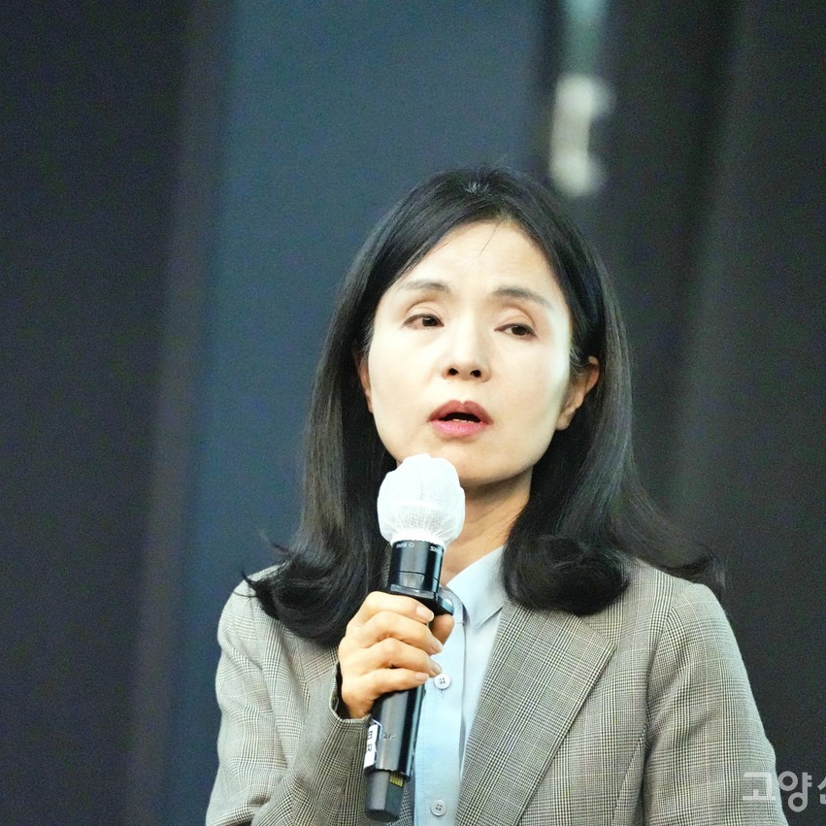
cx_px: 281
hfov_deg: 2.3
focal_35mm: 767
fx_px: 20706
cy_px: 413
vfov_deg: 2.3
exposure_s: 1/200
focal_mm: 600
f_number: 6.3
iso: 12800
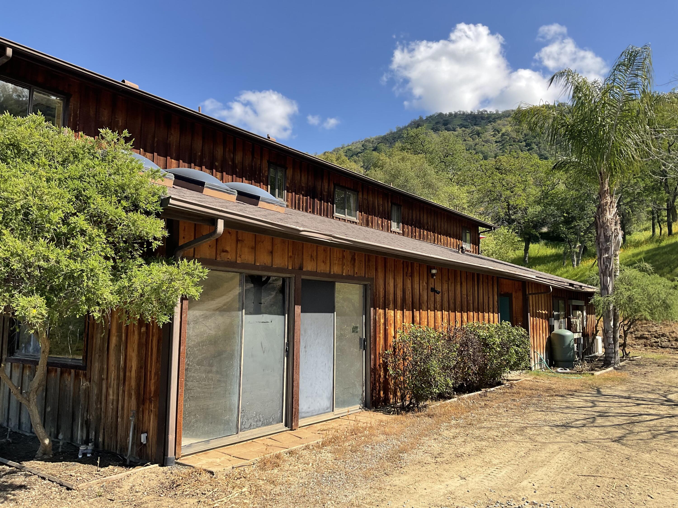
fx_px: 568
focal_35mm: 29
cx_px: 339
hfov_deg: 61.7
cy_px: 254
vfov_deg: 48.2
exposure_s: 1/1195
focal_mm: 3
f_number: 1.8
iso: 16
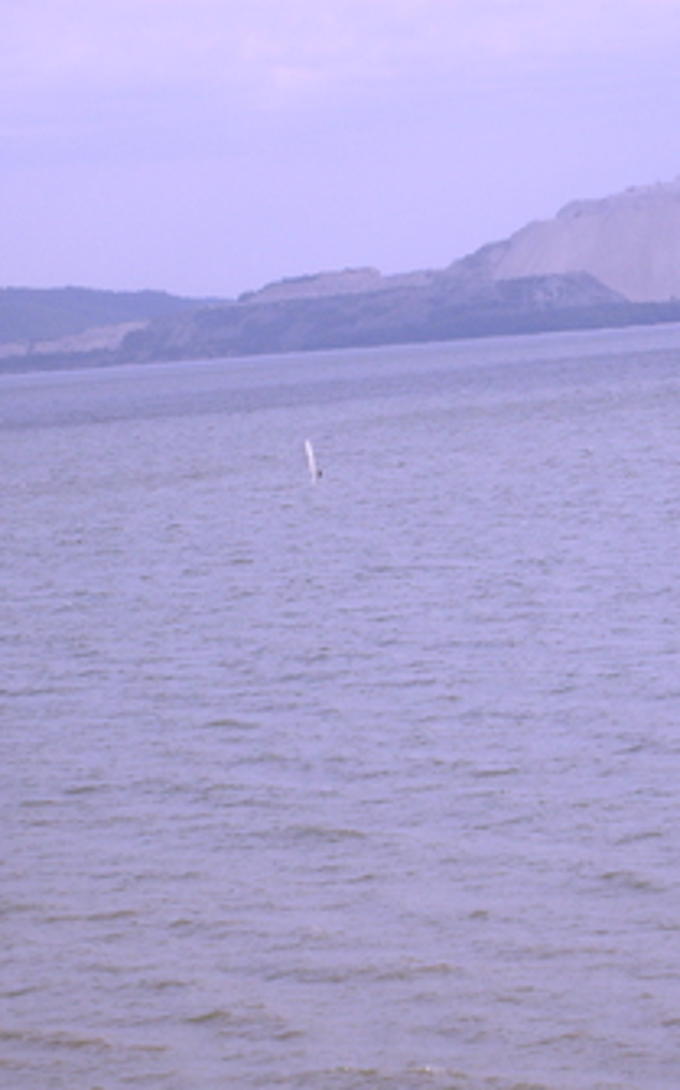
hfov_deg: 8.7
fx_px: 4483
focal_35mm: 151
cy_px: 543
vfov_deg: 13.9
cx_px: 436
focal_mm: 17.4
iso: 80
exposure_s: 1/750
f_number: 4.9
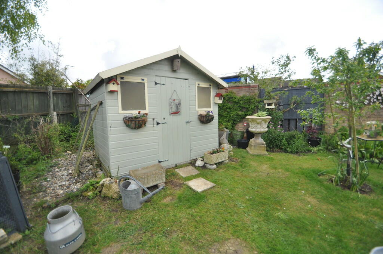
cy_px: 127
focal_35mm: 15
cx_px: 192
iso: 400
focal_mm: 10
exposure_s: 1/1250
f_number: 3.5
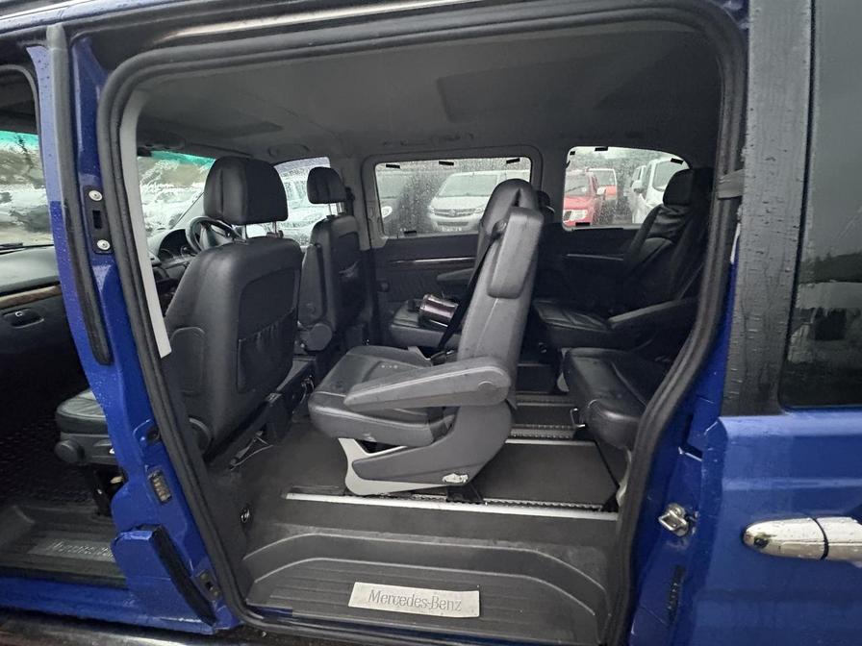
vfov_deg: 85.7
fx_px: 349
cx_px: 431
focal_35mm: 14
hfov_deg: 102.1
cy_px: 323
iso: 1600
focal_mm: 2.22
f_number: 2.2
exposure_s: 1/30
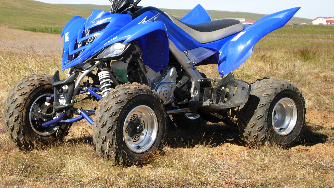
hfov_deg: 18.9
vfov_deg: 10.7
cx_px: 167
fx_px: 1001
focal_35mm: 113
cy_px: 67
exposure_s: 1/304
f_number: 5.2
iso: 50
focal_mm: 21.5
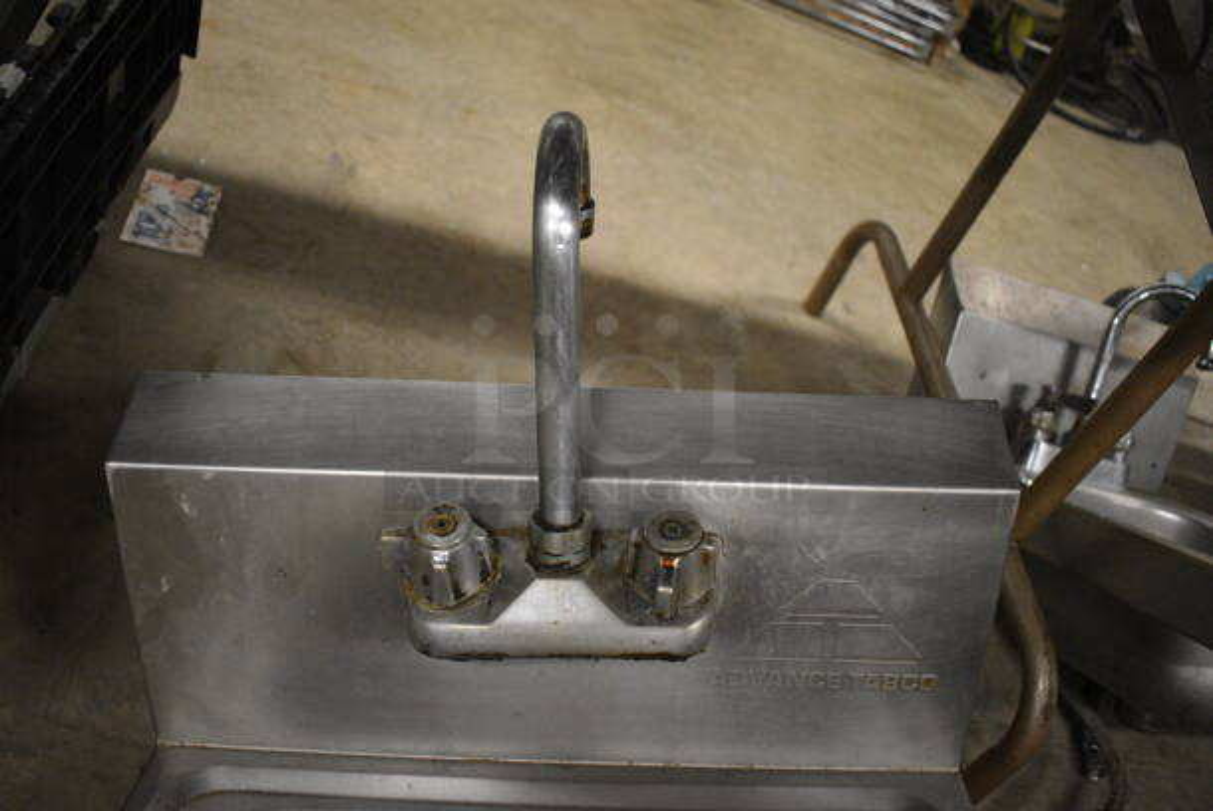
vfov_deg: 43.7
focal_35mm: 30
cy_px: 406
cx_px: 606
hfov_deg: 61.9
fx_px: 1012
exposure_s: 1/125
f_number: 3.5
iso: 3600
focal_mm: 20
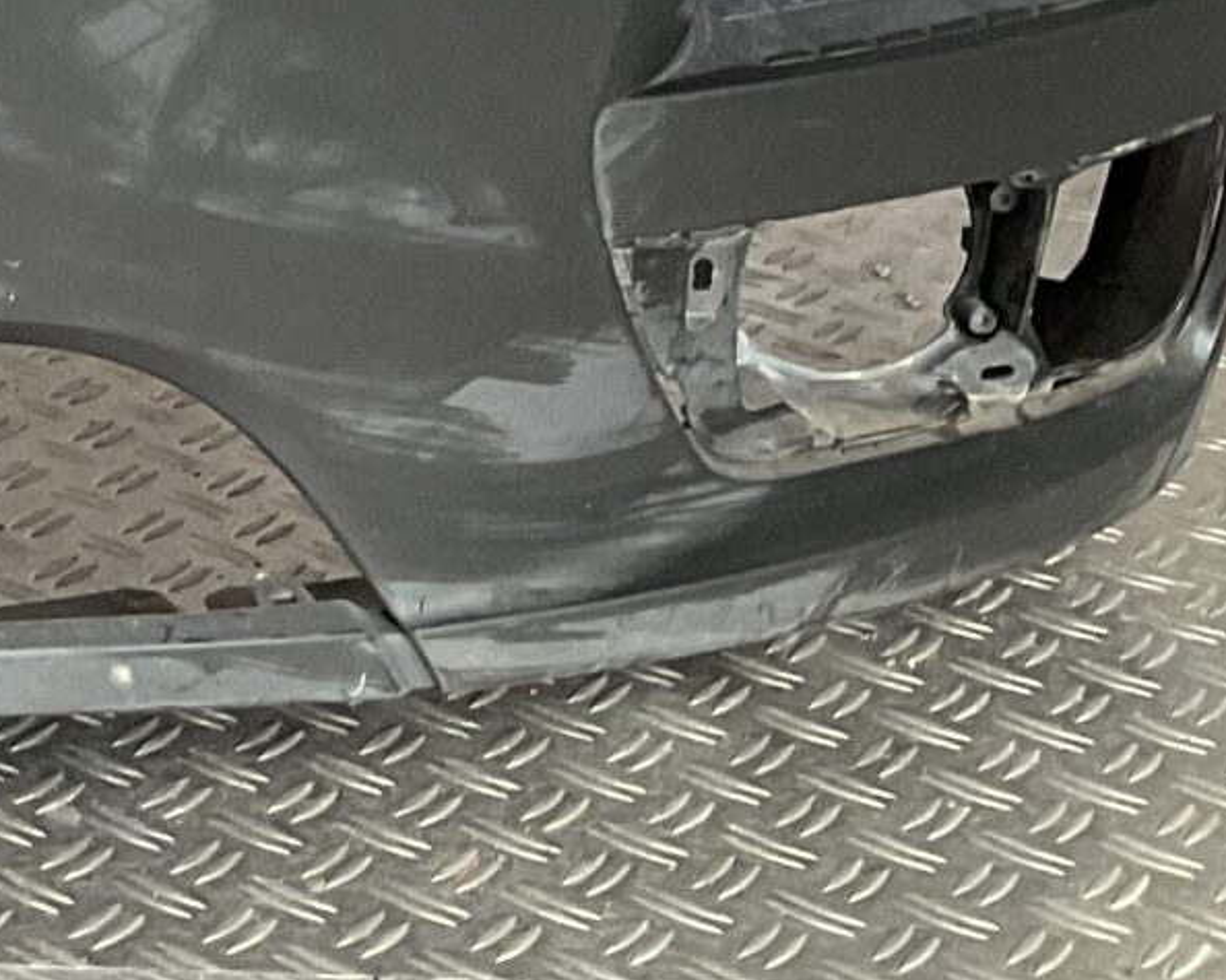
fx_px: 4426
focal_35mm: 122
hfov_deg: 13.8
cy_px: -549
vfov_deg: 12.0
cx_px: -1104
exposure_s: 1/50
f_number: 1.8
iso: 40
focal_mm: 3
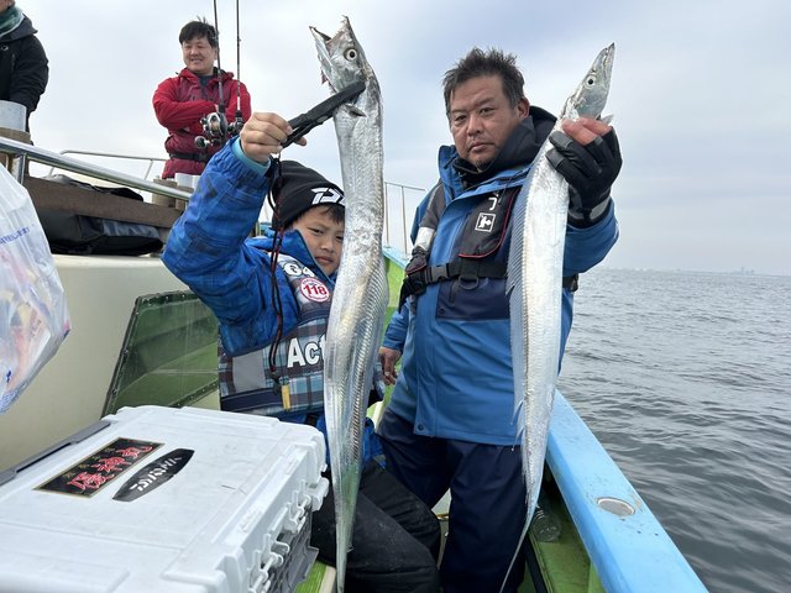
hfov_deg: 67.3
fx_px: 594
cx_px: 396
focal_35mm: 26
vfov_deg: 53.1
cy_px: 296
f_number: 1.5
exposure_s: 1/2762
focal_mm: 5.7
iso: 50
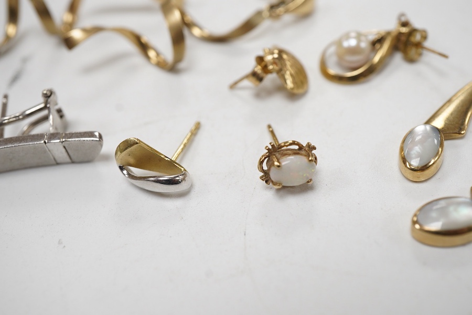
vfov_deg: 29.9
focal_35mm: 45
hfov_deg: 43.6
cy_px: 158
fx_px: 590
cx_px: 236
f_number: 11
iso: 1250
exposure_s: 1/125
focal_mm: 30
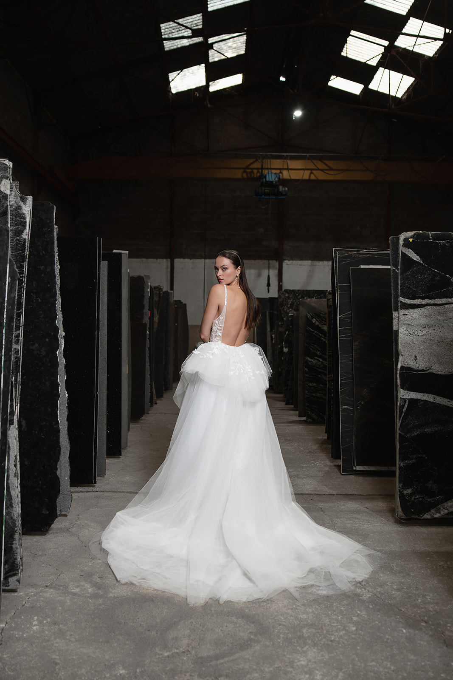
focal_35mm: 35
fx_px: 660
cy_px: 340
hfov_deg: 37.9
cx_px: 226
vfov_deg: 54.4
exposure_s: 1/200
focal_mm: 35
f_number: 2.8
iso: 500
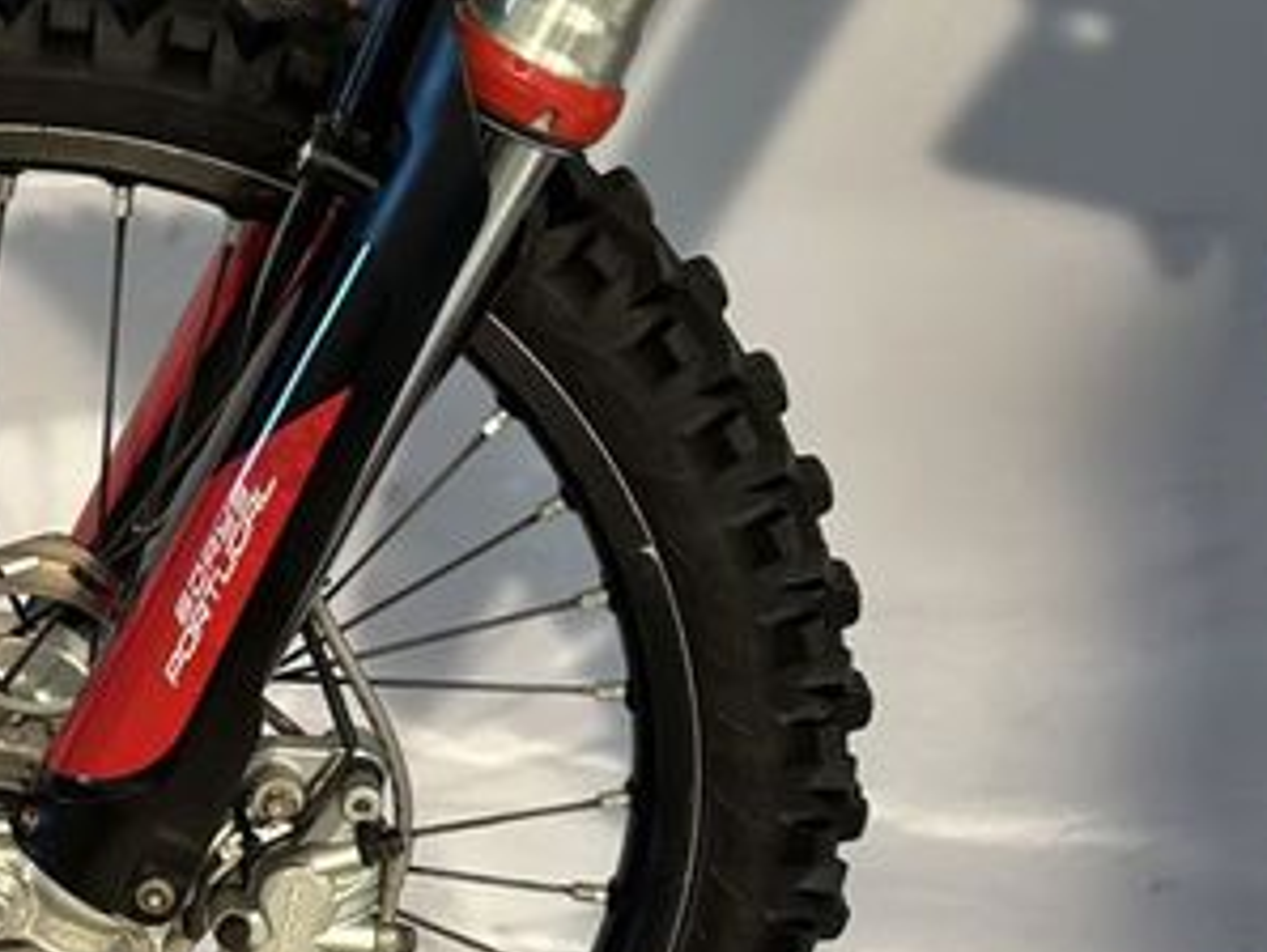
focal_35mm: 103
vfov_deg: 14.4
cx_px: -30
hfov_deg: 18.5
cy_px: 667
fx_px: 3773
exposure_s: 1/50
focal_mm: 6.86
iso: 250
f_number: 1.78
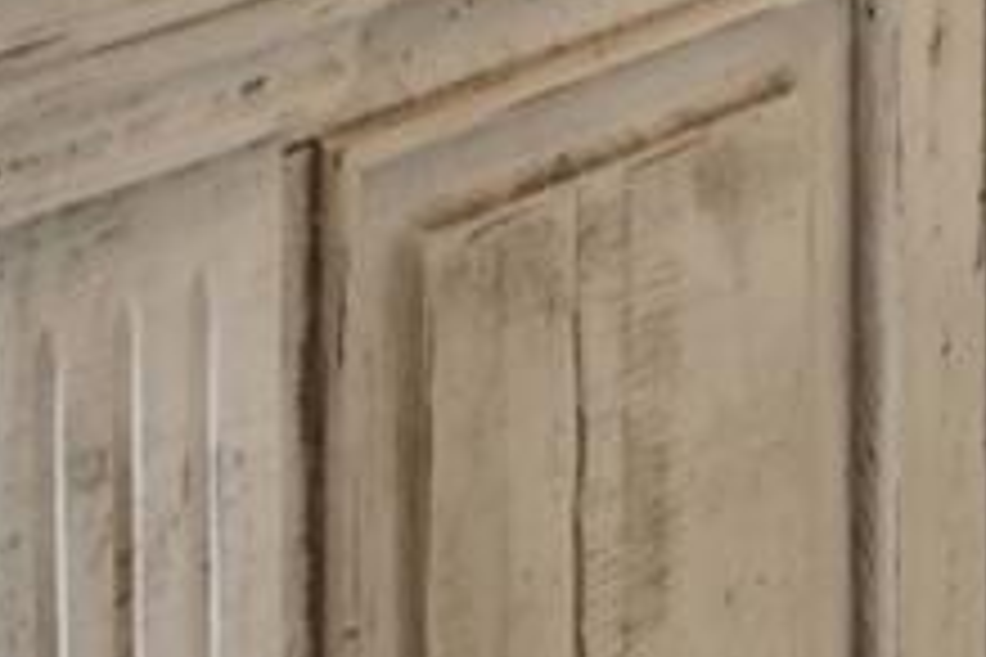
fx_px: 3304
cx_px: 617
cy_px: -1336
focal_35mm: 121
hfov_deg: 16.9
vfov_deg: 9.1
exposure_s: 1/30
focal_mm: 11
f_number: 8
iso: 100
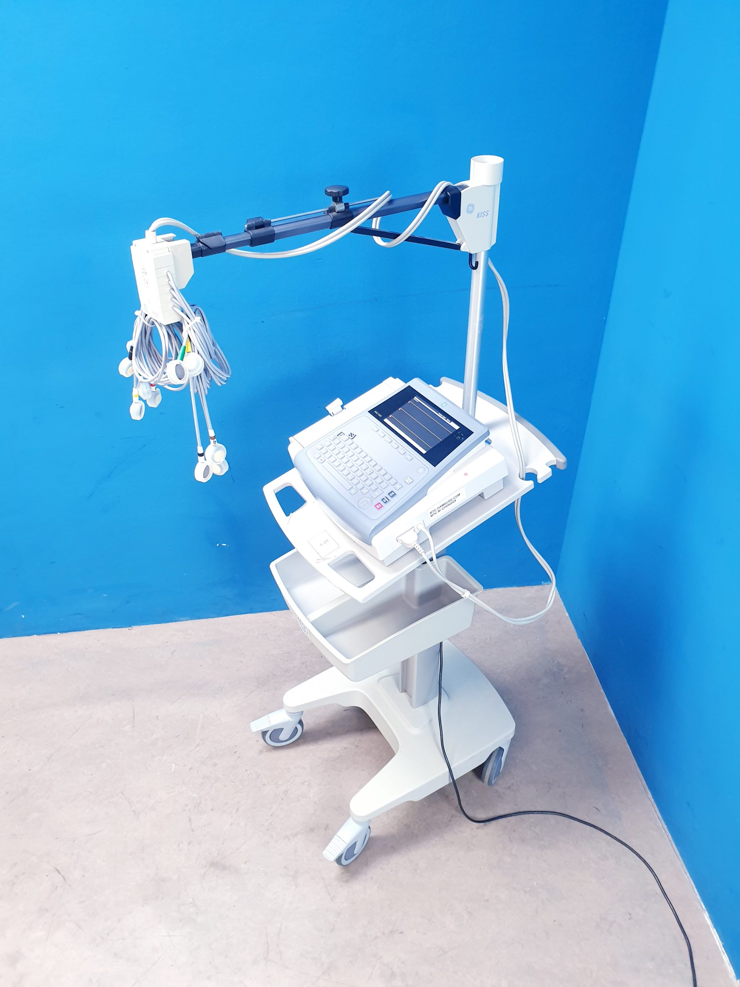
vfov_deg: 67.3
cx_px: 370
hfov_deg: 53.1
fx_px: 741
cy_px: 494
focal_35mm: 26
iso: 250
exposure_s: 1/33
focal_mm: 4.3
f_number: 2.4
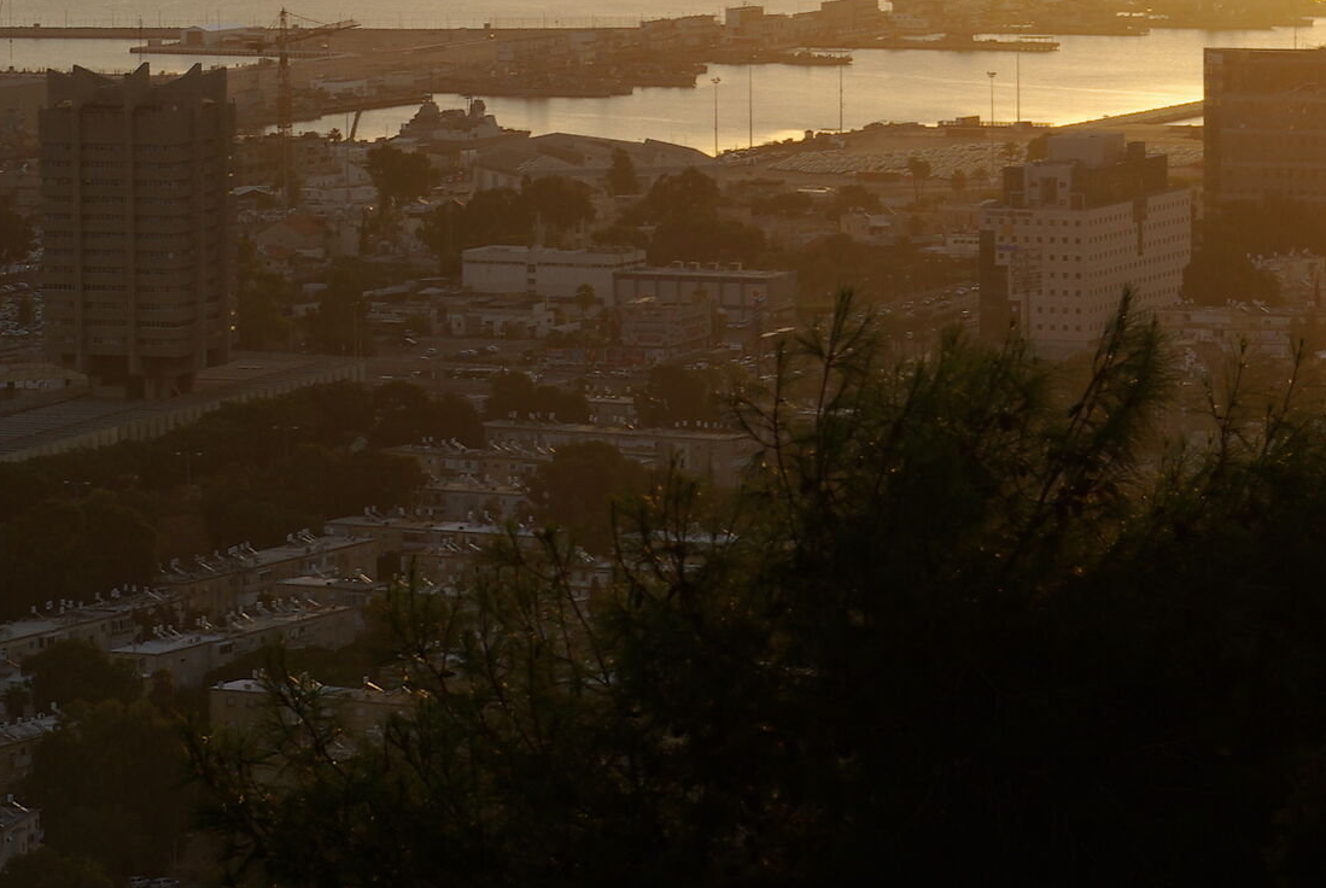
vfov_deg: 7.6
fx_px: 6642
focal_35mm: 180
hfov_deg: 11.4
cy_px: 171
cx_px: 682
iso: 100
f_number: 8
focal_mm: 55
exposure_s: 1/125
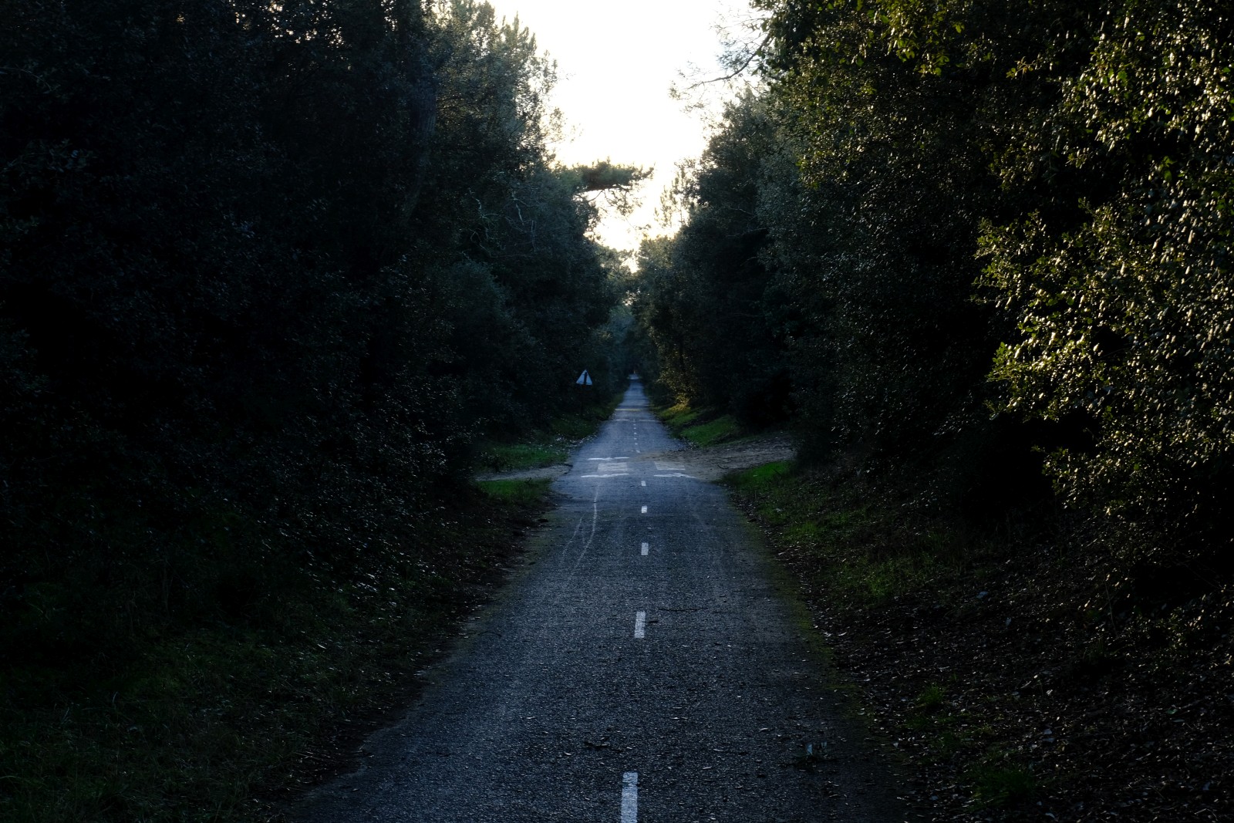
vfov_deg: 20.0
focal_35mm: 68
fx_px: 2331
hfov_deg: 29.7
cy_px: 412
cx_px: 617
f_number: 8
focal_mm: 45
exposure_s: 1/140
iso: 500
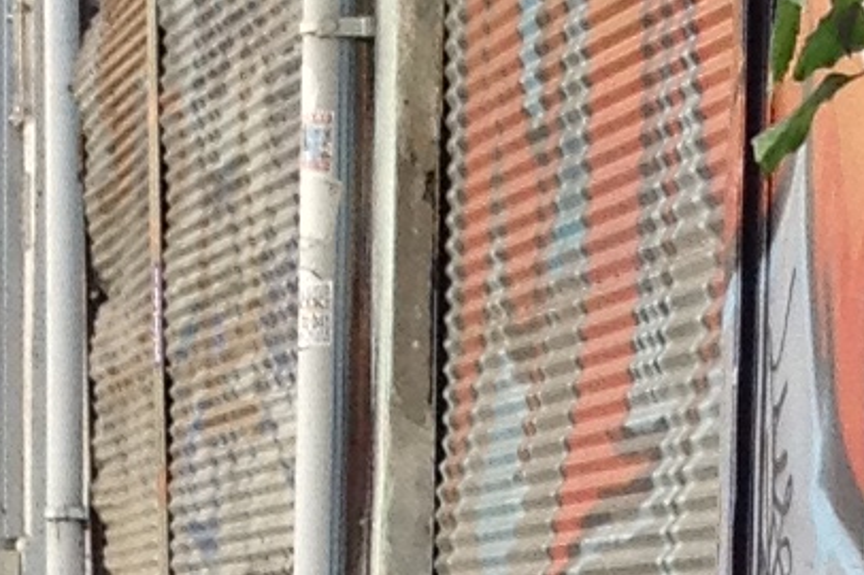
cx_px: 551
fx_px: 7026
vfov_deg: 4.3
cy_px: 2262
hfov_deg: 7.0
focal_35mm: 293
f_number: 2.4
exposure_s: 1/120
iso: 80
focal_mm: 4.28
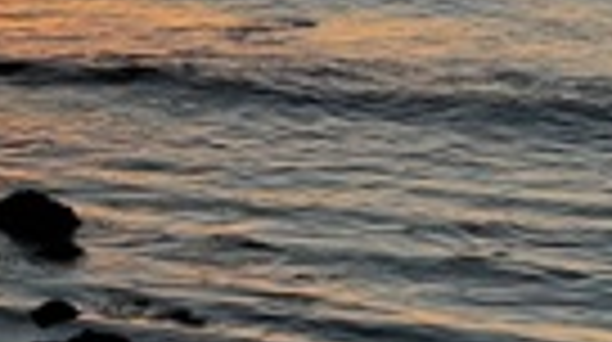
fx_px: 4326
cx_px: -158
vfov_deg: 4.4
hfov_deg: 8.0
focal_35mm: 267
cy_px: -585
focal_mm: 6
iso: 25
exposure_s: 1/888
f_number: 2
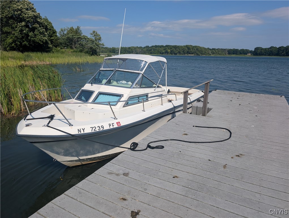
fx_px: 201
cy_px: 109
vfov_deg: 56.9
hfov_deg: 71.5
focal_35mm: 24
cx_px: 144
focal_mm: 6.9
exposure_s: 1/2146
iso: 21
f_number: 1.68
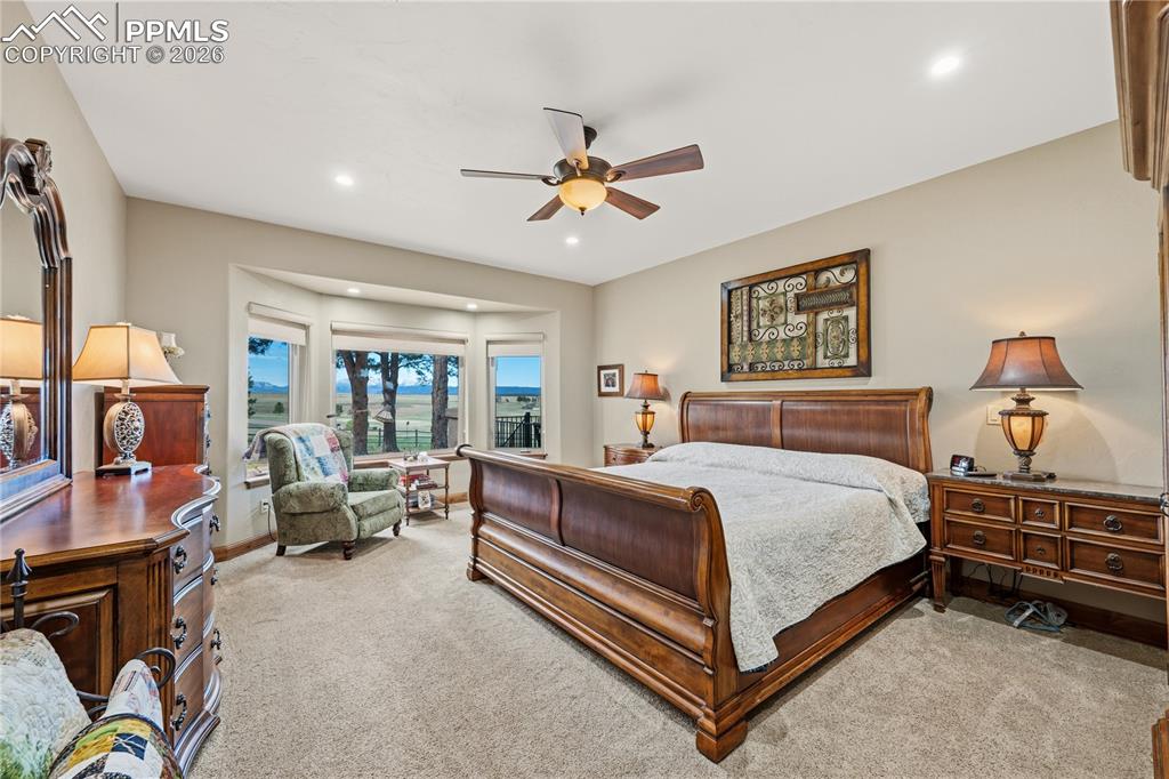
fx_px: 454
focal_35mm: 14
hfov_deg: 104.3
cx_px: 584
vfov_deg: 81.2
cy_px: 390
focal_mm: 14
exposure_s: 1/2.5
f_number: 8
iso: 400
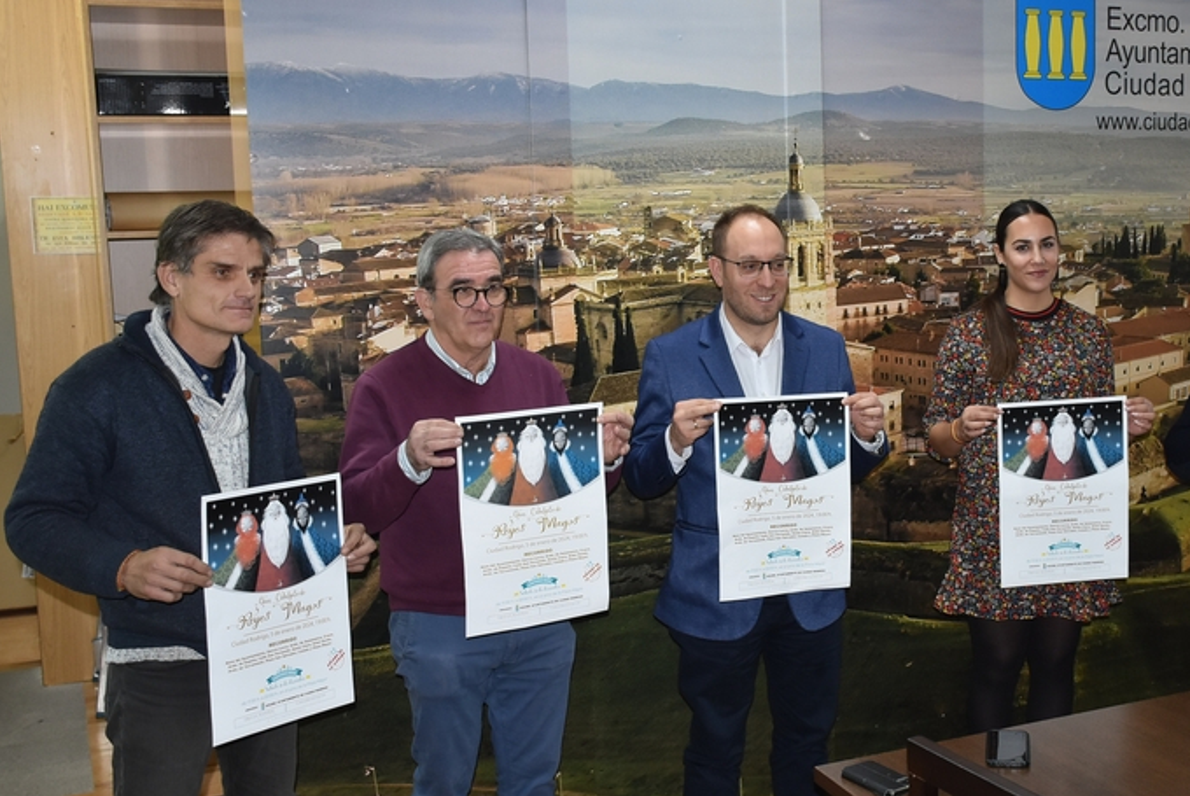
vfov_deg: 29.5
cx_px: 779
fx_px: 1511
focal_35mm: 46
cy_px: 401
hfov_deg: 42.5
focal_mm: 23
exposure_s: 1/60
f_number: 4
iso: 800
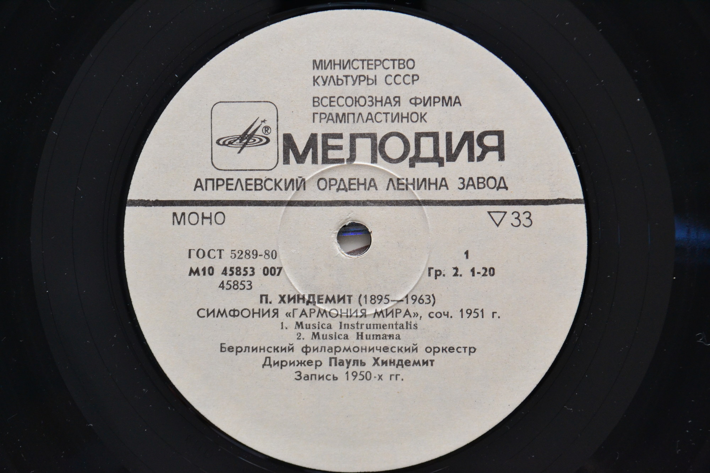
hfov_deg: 30.5
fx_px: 1301
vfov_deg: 20.6
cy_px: 236
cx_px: 355
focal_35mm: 66
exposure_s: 1/160
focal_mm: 44
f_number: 7.1
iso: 1600
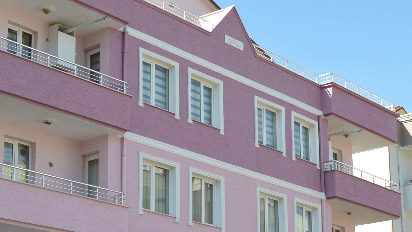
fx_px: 874
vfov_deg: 14.8
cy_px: 251
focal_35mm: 80
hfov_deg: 26.3
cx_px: 287
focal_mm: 22
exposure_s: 1/200
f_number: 7.1
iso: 100
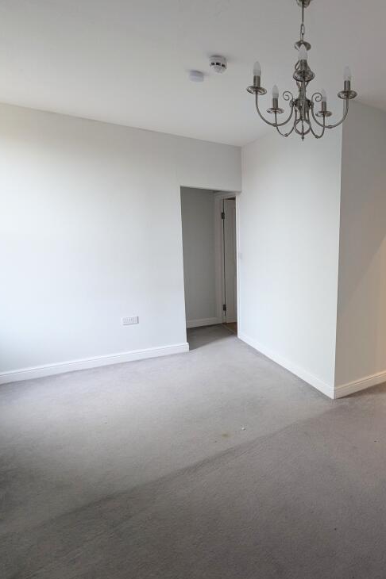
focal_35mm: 19
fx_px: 306
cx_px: 323
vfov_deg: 86.9
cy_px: 280
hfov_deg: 58.2
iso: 68
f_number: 2.2
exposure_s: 1/25
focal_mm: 1.95
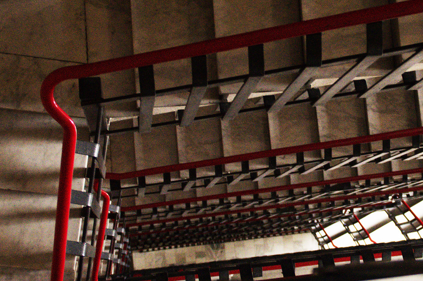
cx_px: 318
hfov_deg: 22.9
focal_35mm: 88
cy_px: 104
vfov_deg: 15.5
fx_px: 1033
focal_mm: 28
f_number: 4
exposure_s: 1/40
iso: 3200
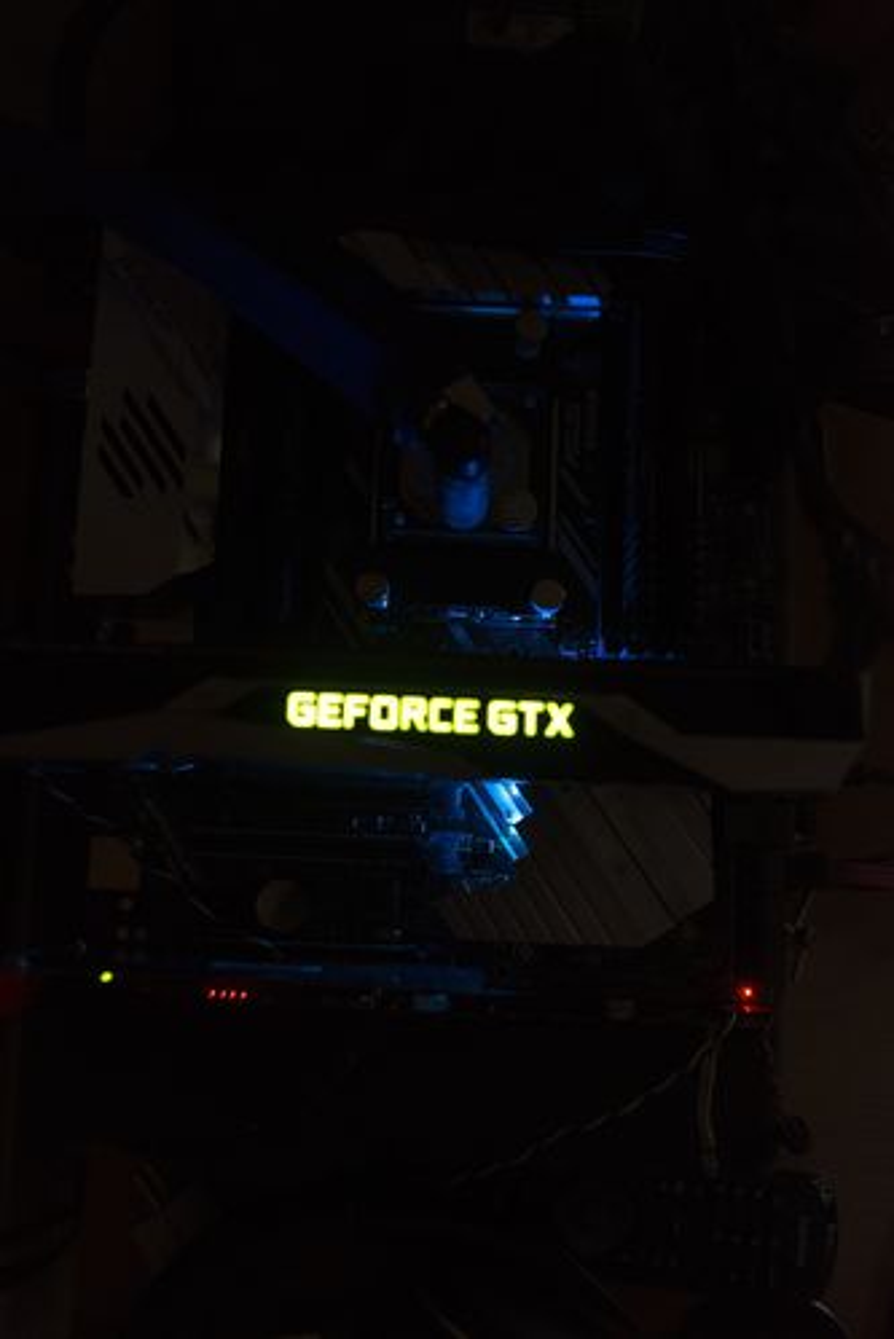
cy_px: 670
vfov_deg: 58.7
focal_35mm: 32
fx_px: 1191
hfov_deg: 41.1
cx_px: 447
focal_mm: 32
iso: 1600
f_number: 4
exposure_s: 1/50
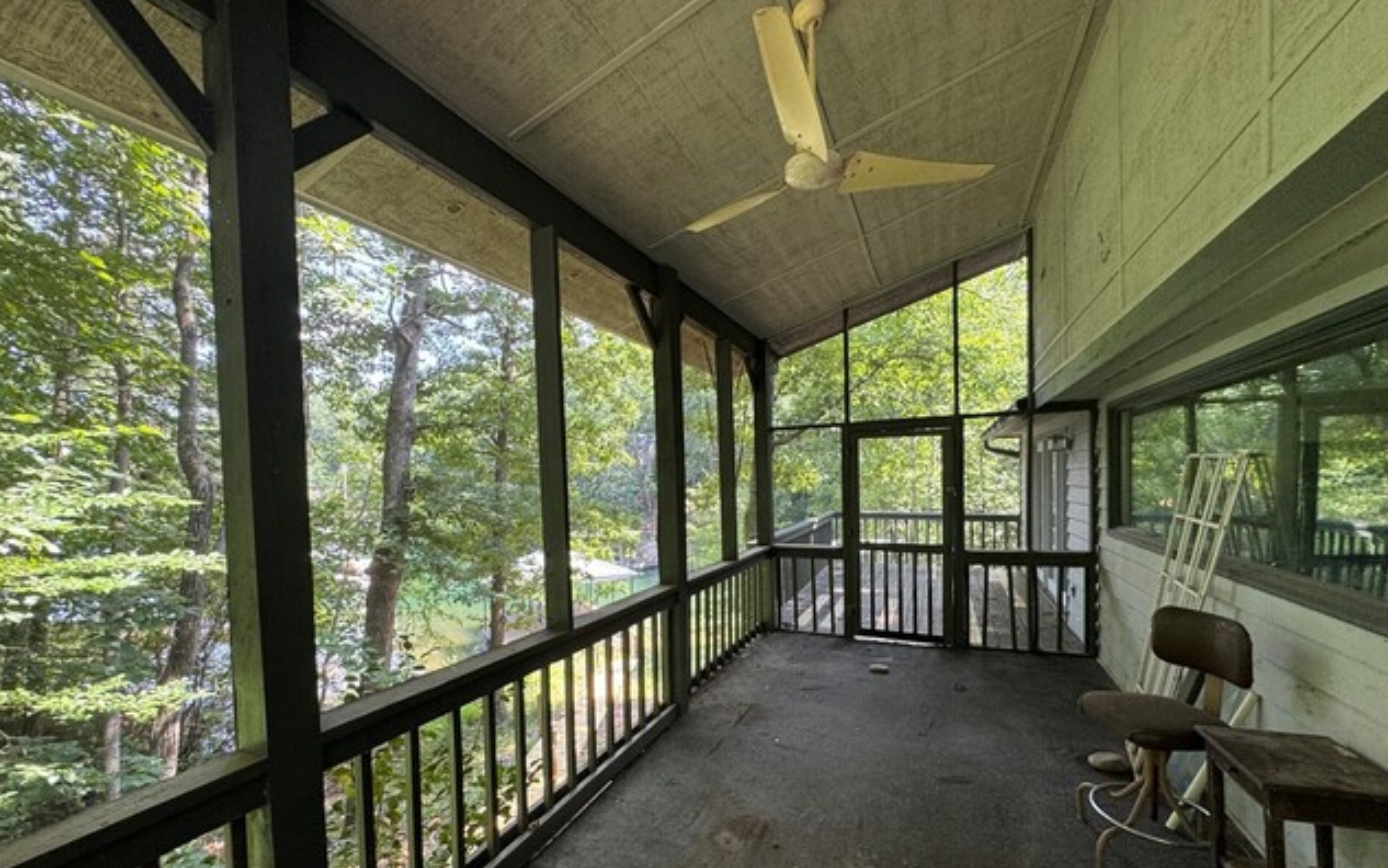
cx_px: 697
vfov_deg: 74.4
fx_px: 568
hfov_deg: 101.4
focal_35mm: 15
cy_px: 493
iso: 100
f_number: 2.2
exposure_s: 1/99
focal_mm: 2.22
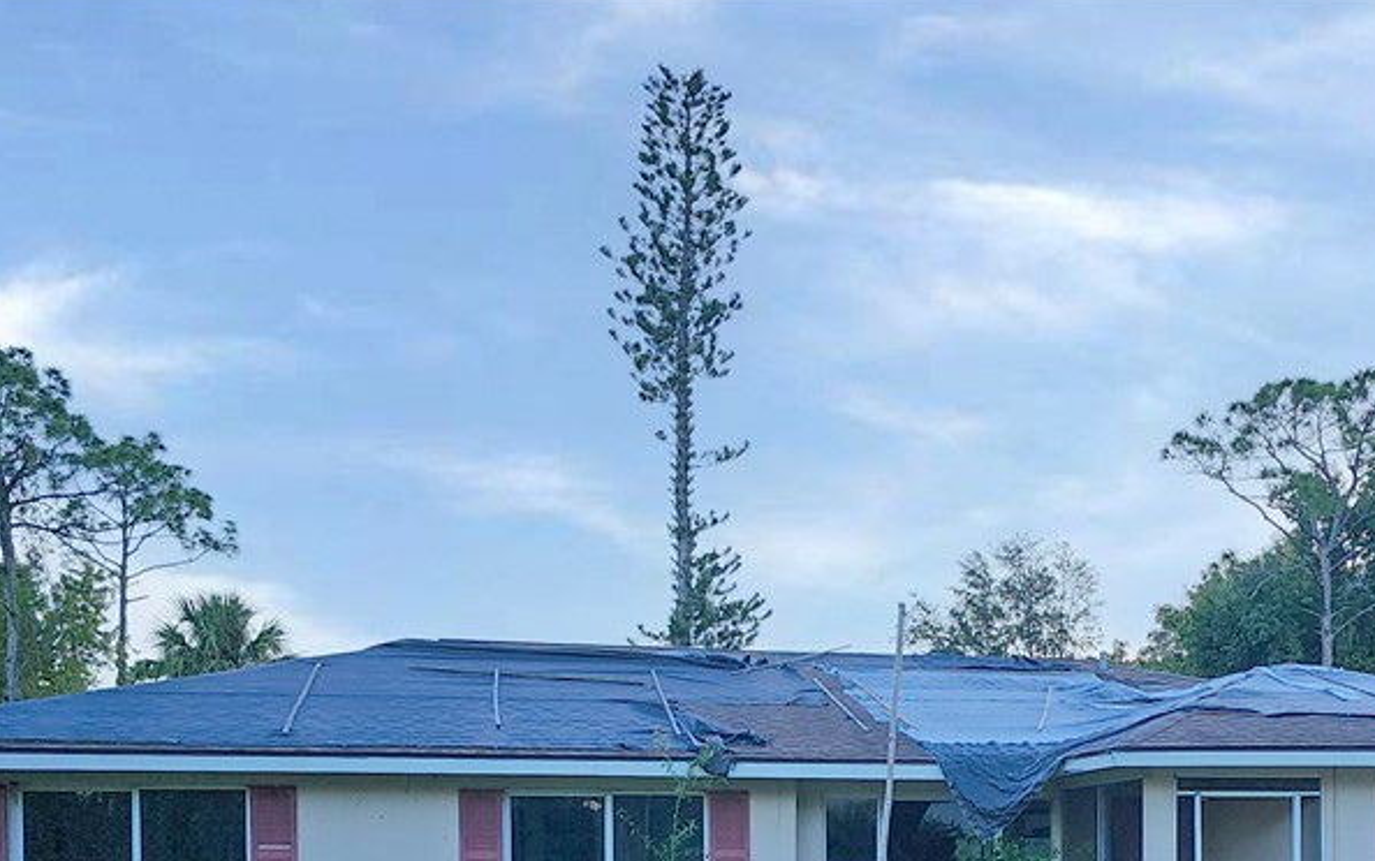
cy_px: 880
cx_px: 887
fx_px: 1575
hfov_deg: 46.6
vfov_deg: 28.5
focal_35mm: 42
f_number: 1.7
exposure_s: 1/120
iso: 12
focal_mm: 6.3
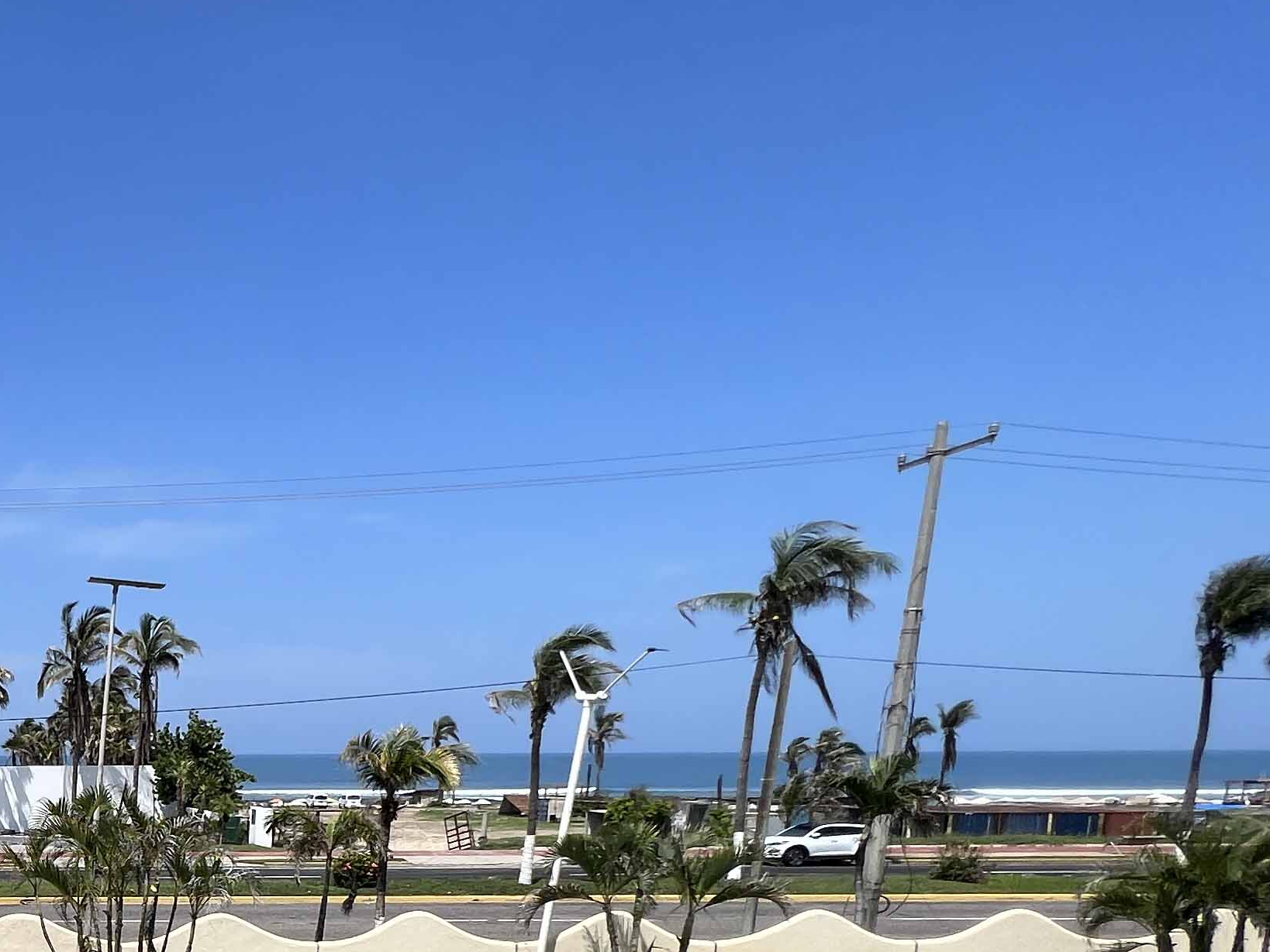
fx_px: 1174
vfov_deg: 39.3
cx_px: -238
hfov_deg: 40.6
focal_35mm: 32
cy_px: 940
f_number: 1.8
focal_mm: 1.57
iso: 32
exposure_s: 1/2137
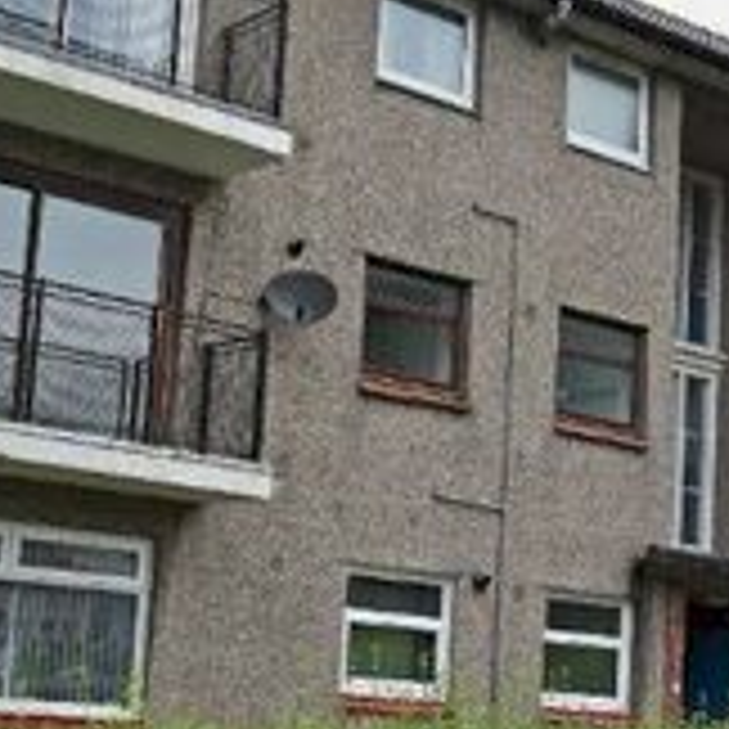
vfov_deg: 24.6
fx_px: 1668
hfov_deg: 24.6
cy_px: 459
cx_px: 288
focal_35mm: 70
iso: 100
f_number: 3.5
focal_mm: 19
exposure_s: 1/200
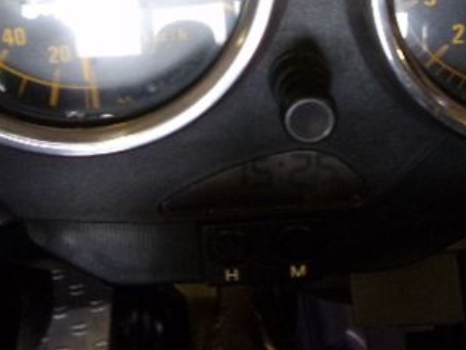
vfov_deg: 27.0
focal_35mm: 51
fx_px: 687
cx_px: 201
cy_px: -2
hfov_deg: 37.4
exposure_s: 1/25
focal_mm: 4.3
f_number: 3.3
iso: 200
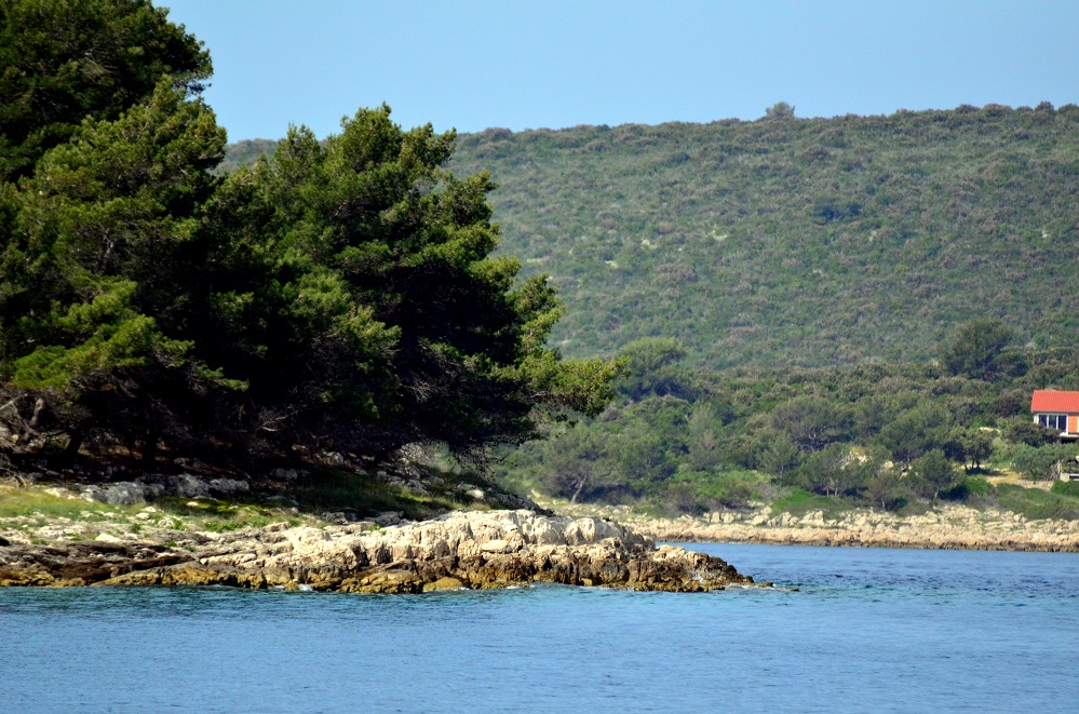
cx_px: 540
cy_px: 357
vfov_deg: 3.0
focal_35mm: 450
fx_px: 13455
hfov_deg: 4.6
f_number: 5.6
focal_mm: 300
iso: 1800
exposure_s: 1/8000
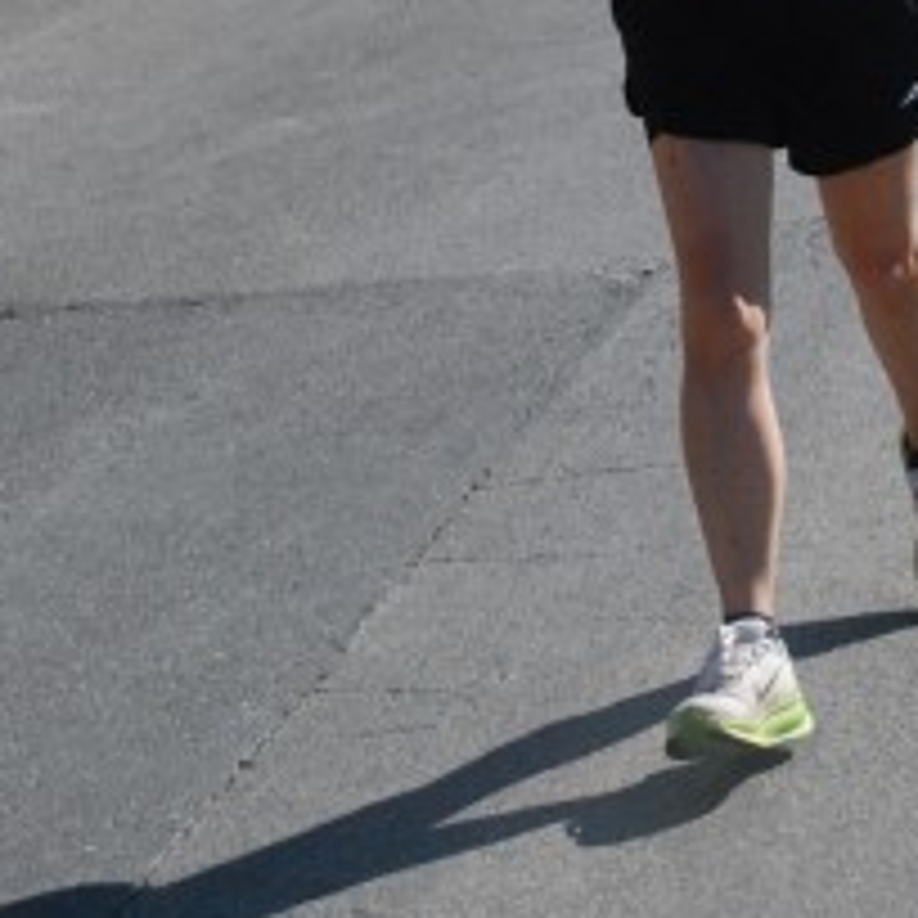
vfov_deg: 9.7
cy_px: 54
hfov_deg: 9.7
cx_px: 767
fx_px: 5401
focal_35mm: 180
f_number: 8
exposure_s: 1/2000
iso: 1000
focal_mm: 48
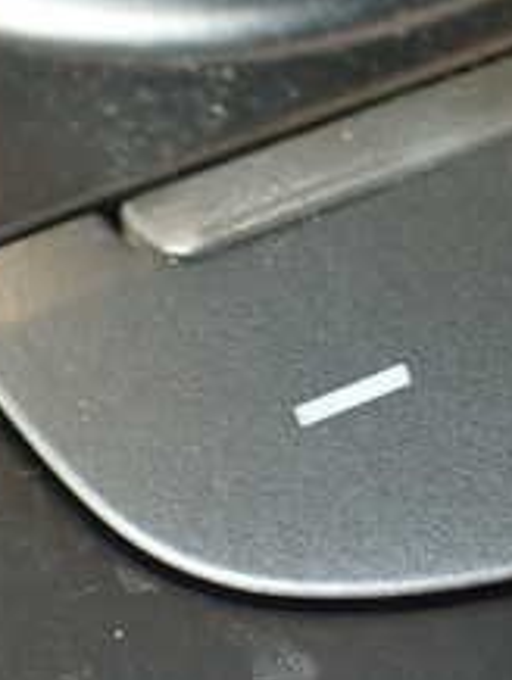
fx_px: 1732
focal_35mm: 88
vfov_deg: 22.2
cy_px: 424
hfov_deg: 16.5
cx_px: 490
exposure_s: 1/30
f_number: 2.4
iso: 500
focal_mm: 5.79
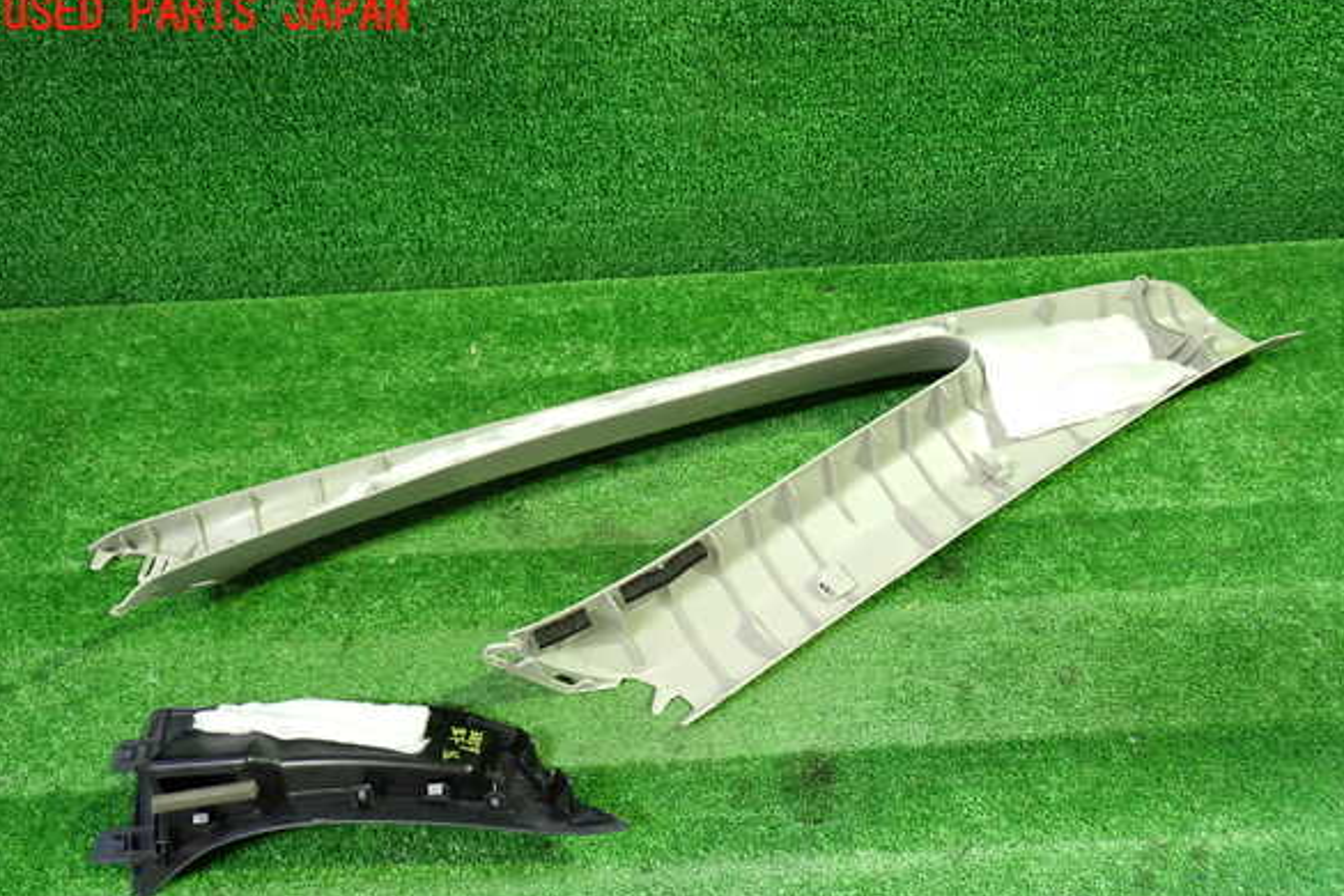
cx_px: 680
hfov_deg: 58.7
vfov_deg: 41.0
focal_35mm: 32
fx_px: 1195
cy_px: 503
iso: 400
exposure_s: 1/30
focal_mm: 5.4
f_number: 2.3
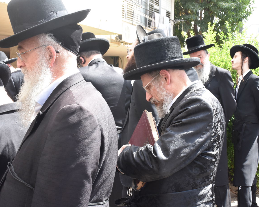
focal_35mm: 58
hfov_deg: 32.4
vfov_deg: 26.2
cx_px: 151
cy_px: 103
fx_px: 445
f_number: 14
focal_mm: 34
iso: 1000
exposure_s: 1/160
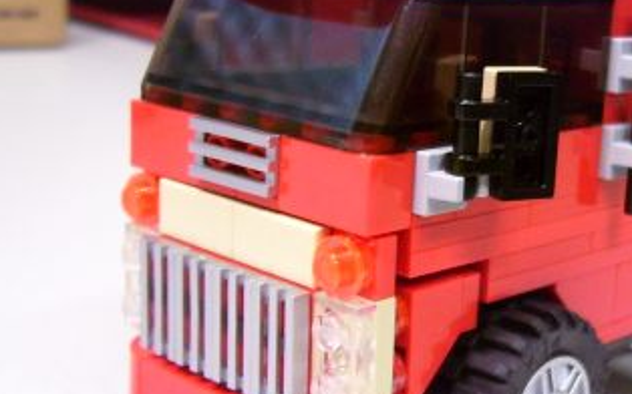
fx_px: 1274
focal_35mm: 74
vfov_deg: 17.6
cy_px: 186
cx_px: 574
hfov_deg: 26.9
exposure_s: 1/20
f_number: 2.7
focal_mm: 5.6
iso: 160
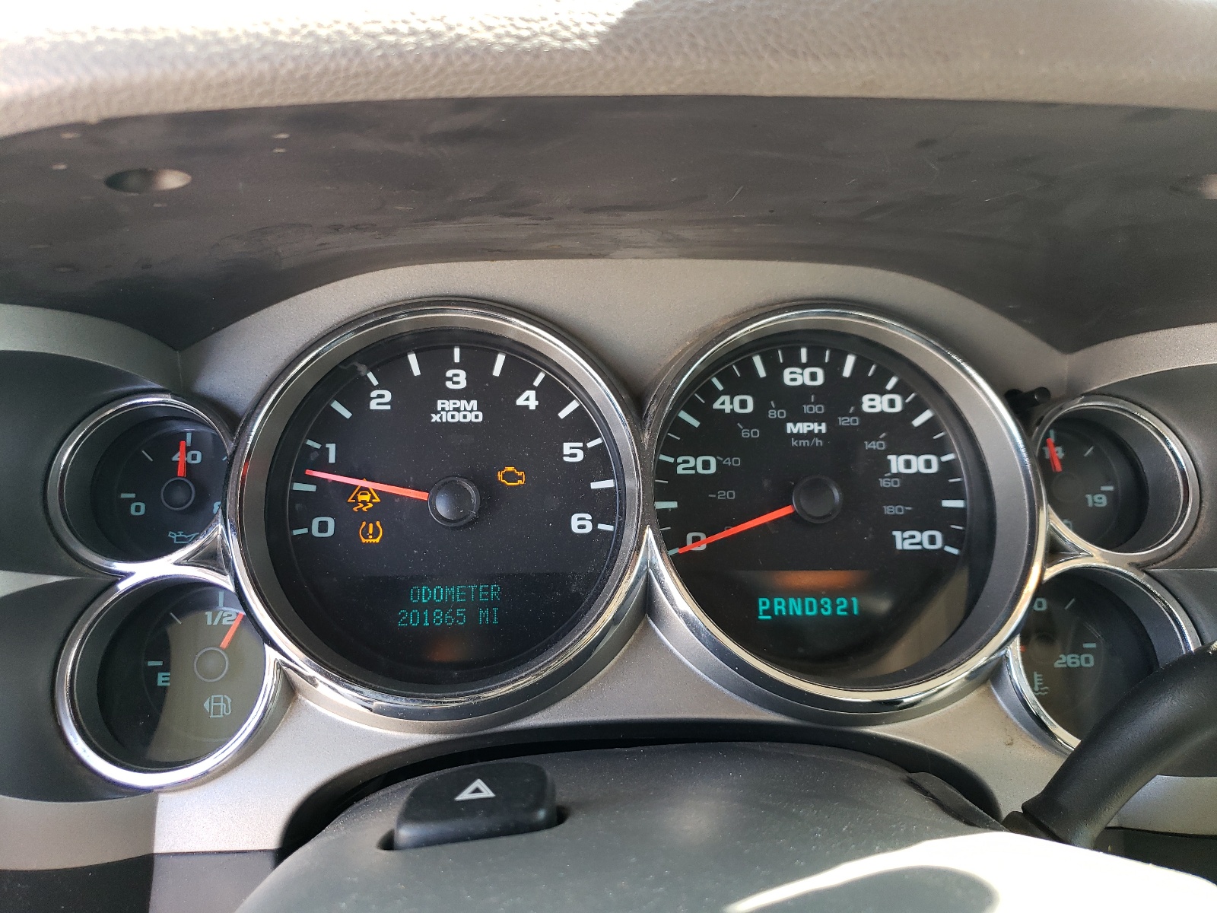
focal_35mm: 26
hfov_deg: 67.3
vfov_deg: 53.1
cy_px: 456
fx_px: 914
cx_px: 608
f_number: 1.5
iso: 83
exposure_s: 1/100
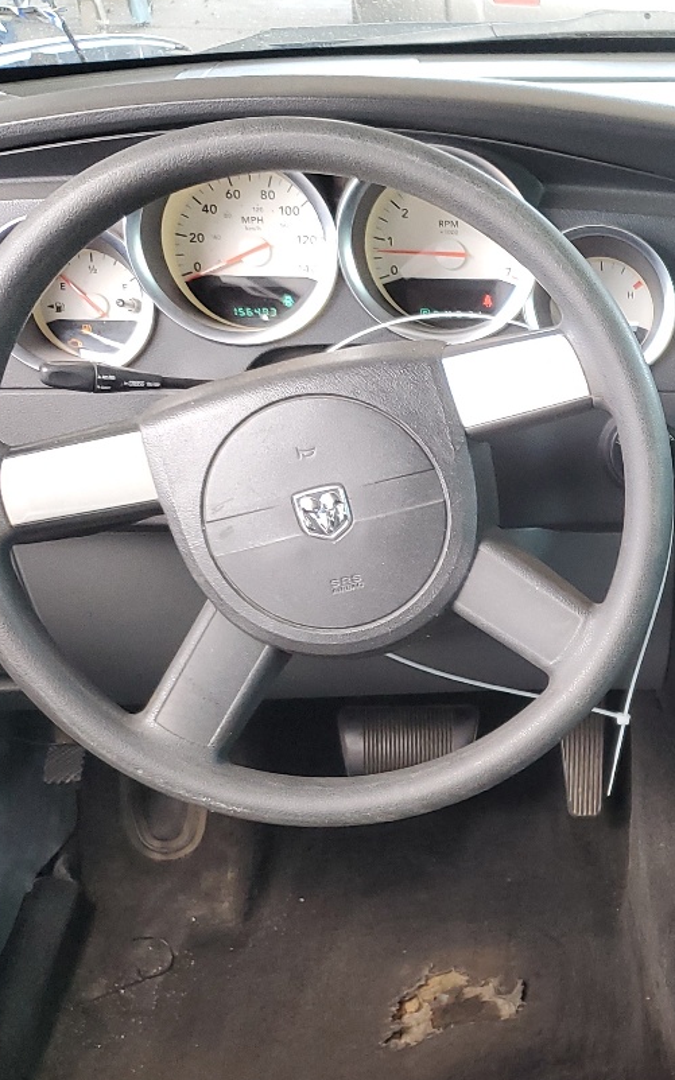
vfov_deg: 36.3
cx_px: 907
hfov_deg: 21.1
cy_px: 761
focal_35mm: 55
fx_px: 1619
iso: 89
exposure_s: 1/60.2
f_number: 1.5
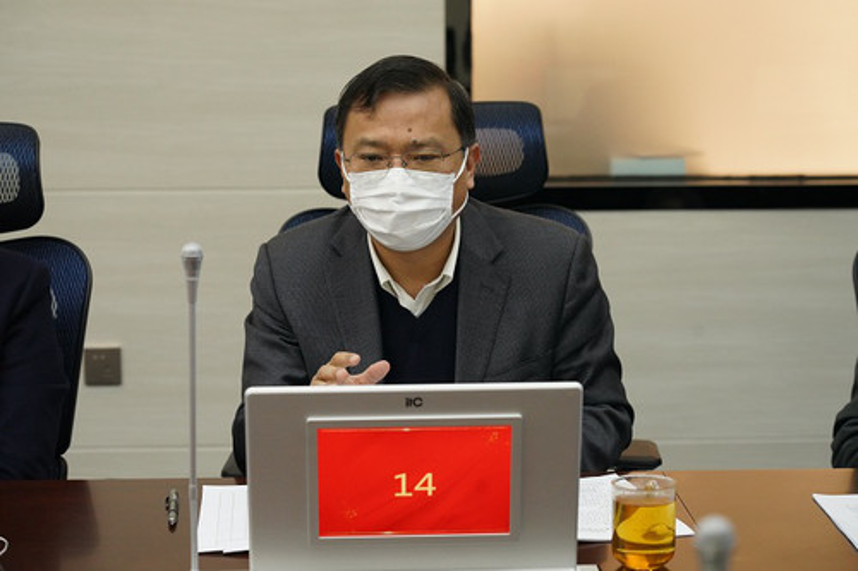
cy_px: 286
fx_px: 2287
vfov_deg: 14.2
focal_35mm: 96
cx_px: 429
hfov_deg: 21.2
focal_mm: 96
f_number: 5.6
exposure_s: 1/320
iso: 4000
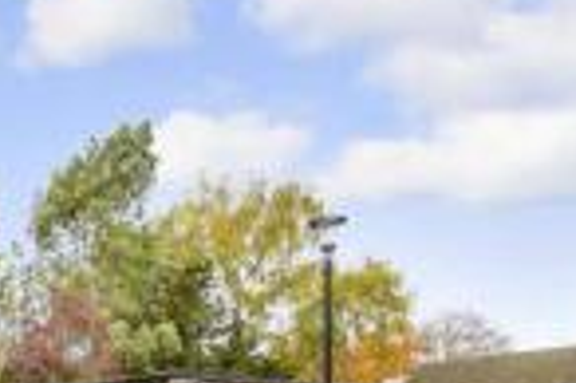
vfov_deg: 24.0
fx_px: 783
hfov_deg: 35.7
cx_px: -24
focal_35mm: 49
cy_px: 503
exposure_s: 1/40
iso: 160
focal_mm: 10
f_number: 8
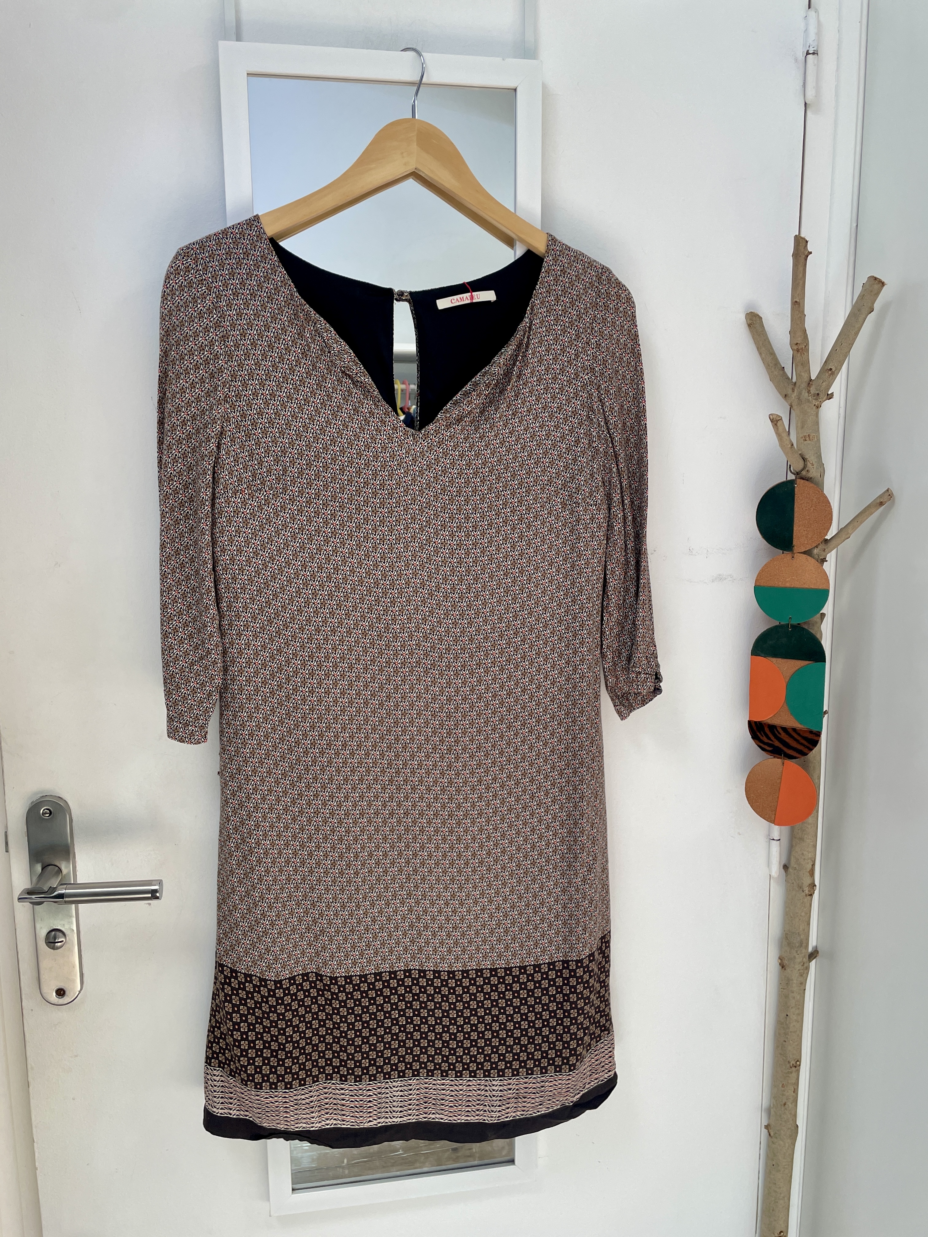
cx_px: 464
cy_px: 618
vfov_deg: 67.3
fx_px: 929
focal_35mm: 26
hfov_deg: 53.1
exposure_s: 1/100
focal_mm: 4.2
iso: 50
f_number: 1.6
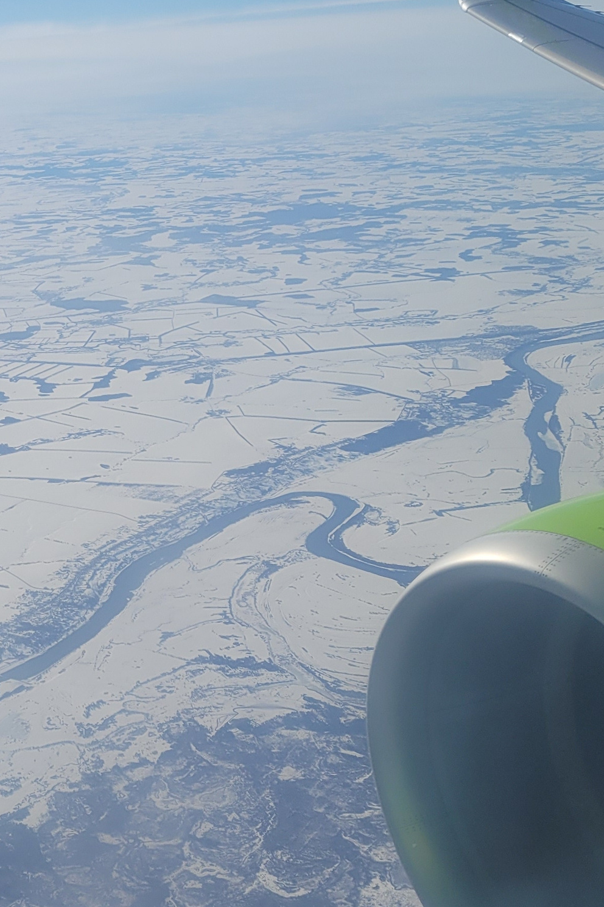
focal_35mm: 62
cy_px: 452
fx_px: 1561
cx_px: 2
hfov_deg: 21.2
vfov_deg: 32.4
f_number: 1.8
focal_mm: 5.4
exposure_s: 1/5922
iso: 40
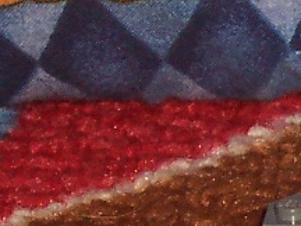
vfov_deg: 4.7
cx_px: 577
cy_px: 350
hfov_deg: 6.1
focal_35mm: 317
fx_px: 2756
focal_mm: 8.6
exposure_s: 1/60
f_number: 3.4
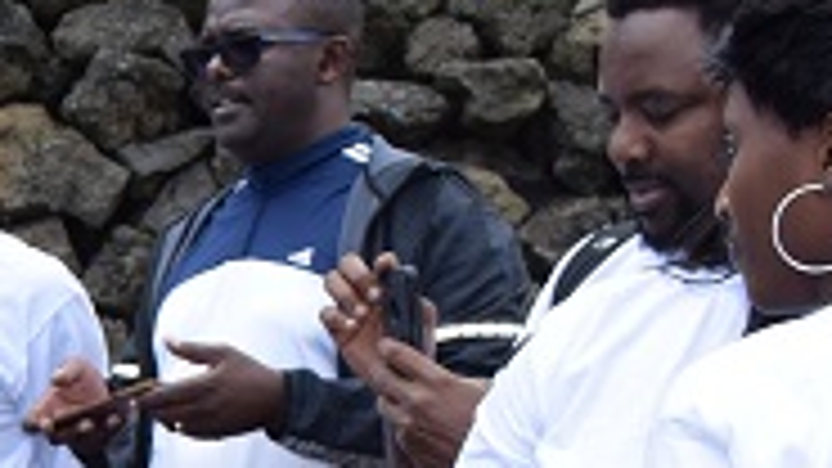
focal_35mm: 134
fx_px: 2956
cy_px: 806
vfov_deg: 8.7
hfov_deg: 14.3
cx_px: -636
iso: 100
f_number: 8
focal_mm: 22
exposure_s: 1/200
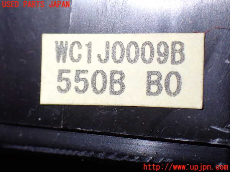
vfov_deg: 18.0
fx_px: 545
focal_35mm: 82
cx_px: 115
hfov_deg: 23.8
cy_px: 86
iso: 800
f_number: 4.3
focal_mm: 14.62
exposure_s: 1/160
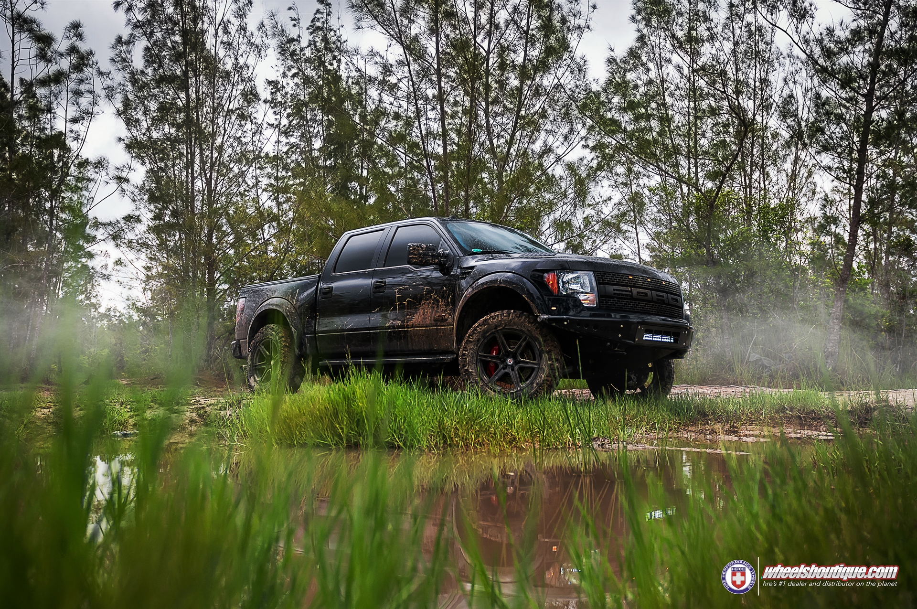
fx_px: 916
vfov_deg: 36.8
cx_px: 458
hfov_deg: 53.2
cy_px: 304
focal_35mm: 36
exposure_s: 1/500
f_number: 2.8
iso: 200
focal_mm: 24
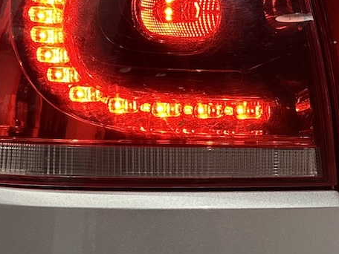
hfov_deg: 18.8
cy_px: 139
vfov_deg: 14.6
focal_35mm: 101
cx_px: 352
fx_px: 989
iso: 250
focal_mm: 6.86
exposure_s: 1/50
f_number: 1.78
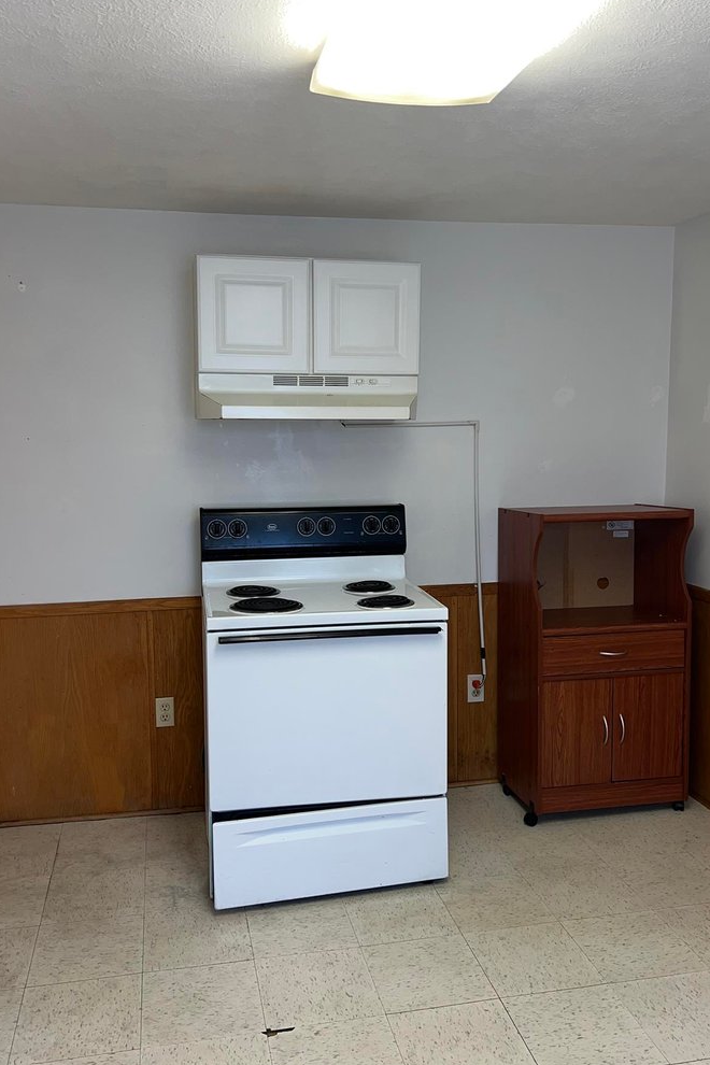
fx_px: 917
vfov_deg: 60.3
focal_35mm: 31
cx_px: 333
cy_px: 533
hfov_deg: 42.3
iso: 32
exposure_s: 1/32
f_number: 1.5
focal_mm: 5.7
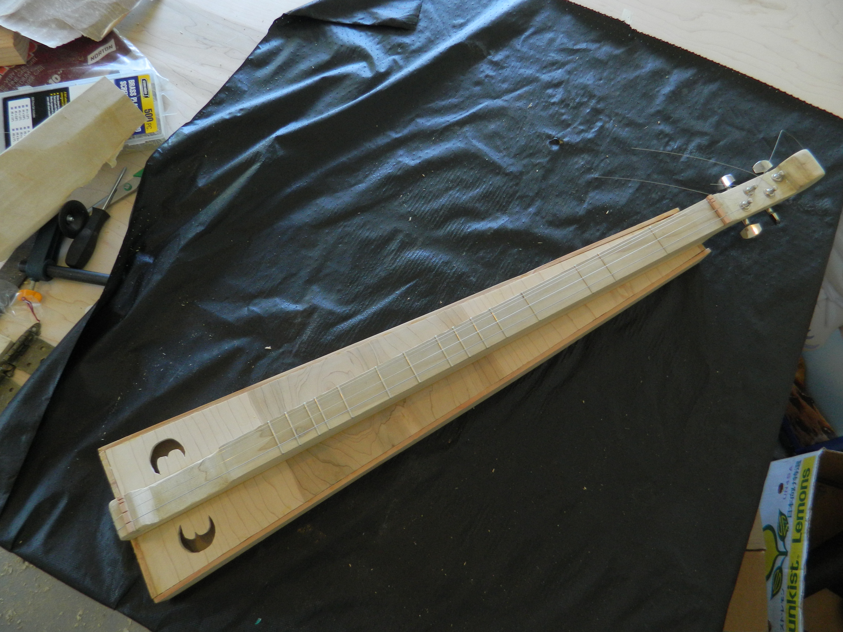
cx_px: 422
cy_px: 316
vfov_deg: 54.9
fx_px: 609
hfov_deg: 69.4
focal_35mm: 25
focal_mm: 4.5
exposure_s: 1/30
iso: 200
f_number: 3.1
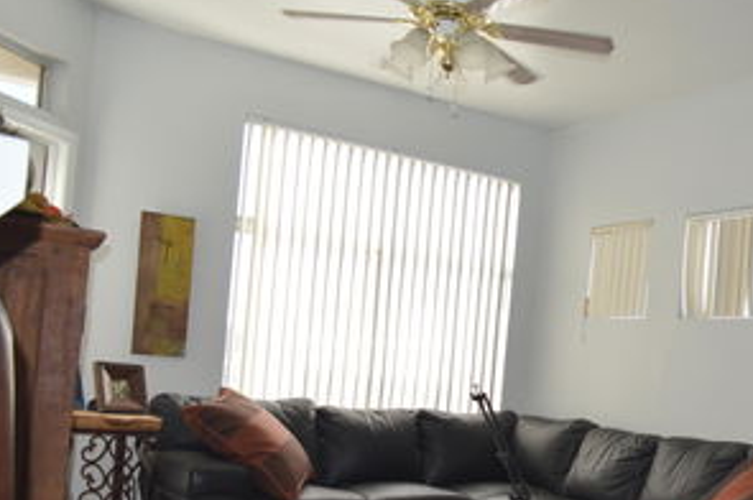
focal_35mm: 44
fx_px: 919
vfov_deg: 29.8
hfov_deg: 43.4
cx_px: 549
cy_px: 389
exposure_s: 1/125
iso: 400
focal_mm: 18
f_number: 4
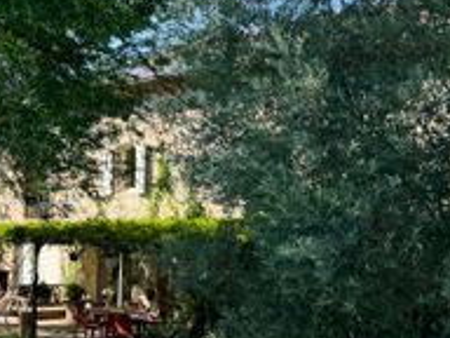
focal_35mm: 75
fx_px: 975
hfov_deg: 23.9
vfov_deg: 19.6
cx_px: -77
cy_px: 232
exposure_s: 1/2252
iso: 80
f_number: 1.78
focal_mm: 6.76
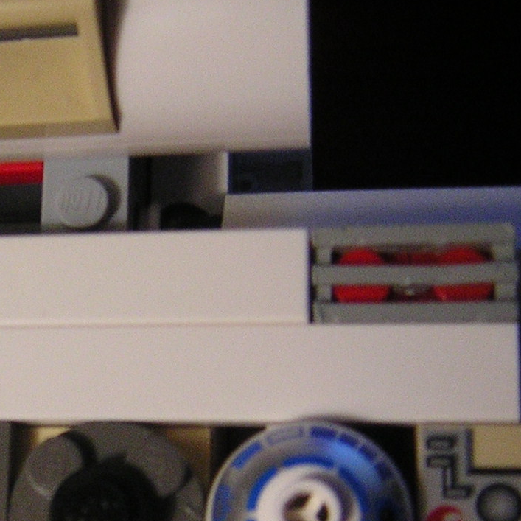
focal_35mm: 72
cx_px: 30
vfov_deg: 23.7
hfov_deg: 23.2
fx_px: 1226
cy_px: 402
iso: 400
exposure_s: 1/64
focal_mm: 4.7
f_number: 2.6
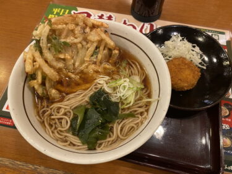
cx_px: 116
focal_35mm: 26
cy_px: 87
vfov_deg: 53.0
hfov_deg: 67.3
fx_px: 174
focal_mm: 4.25
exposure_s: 1/50
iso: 250
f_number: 1.8
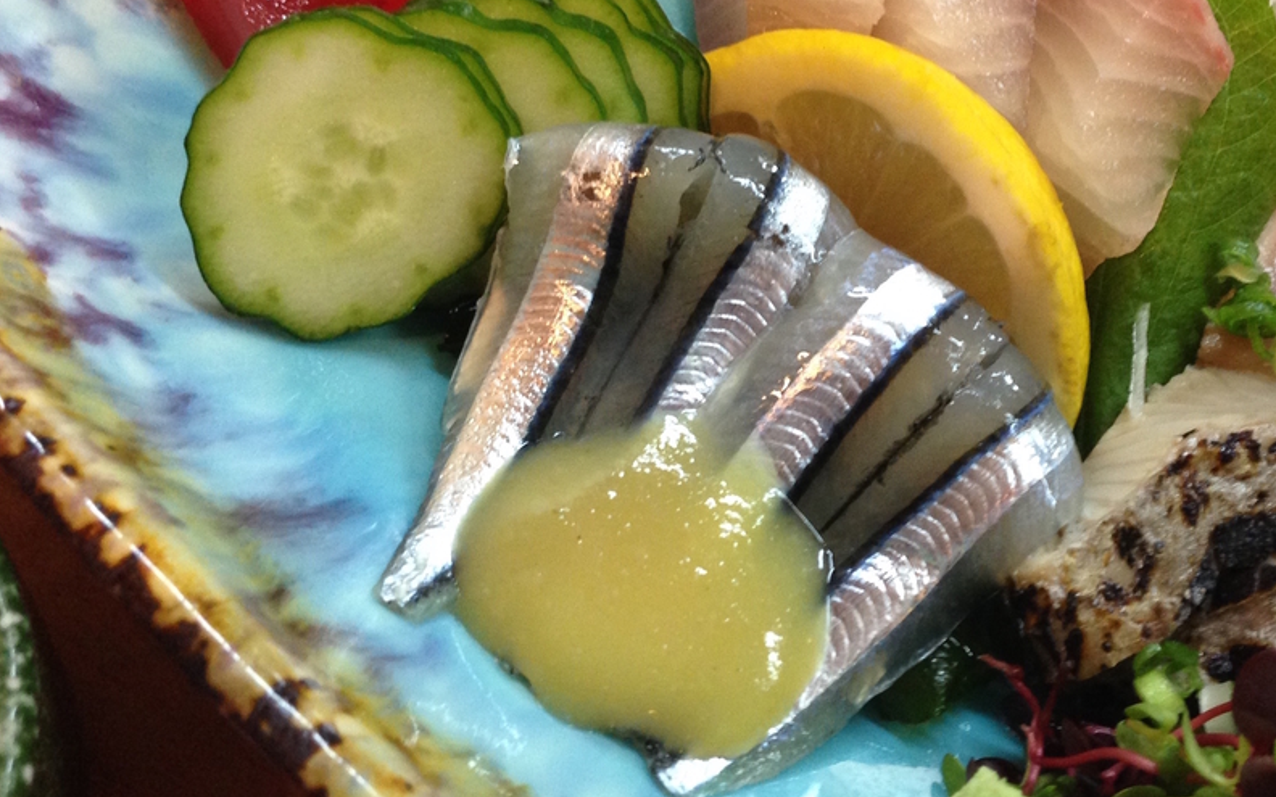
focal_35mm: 53
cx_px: 801
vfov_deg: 24.4
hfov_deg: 37.9
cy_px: 364
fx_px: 1843
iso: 160
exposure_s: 1/20
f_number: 2.4
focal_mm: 4.12
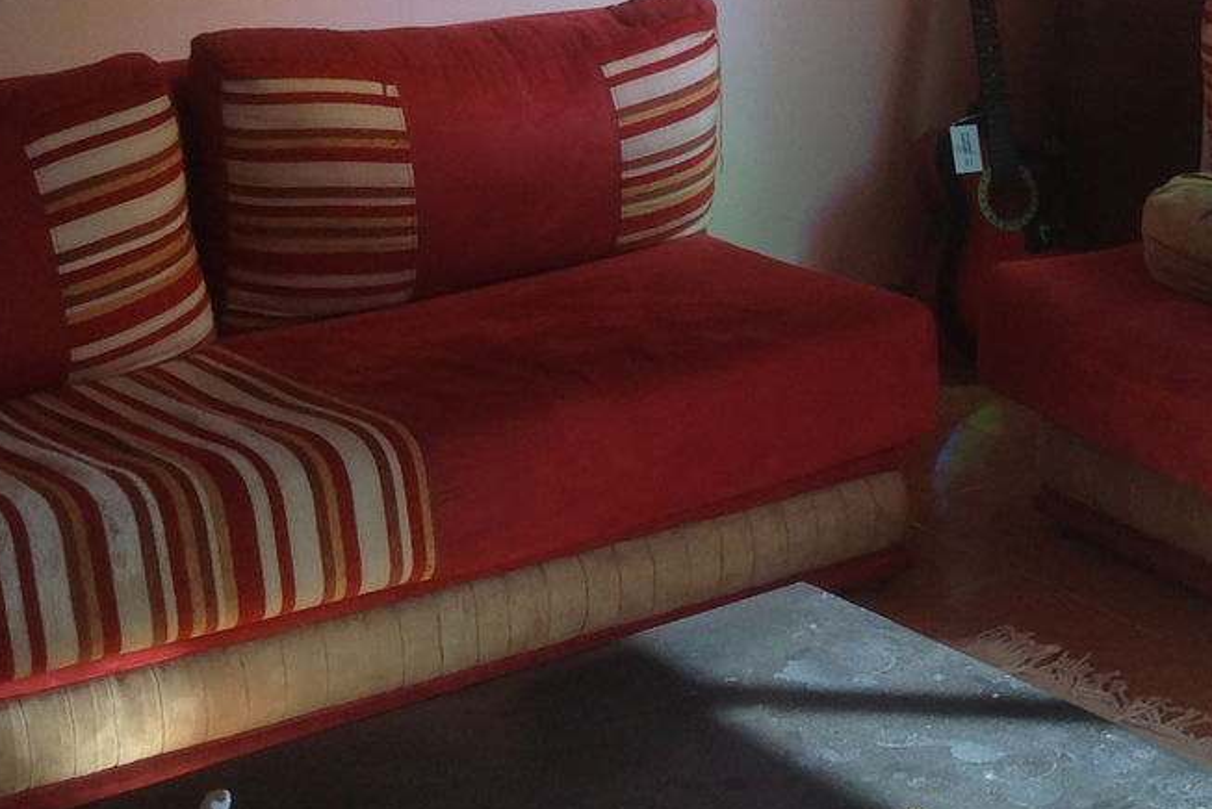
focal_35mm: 89
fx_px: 2998
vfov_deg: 15.2
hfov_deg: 21.3
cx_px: 1455
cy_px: 86
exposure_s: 1/120
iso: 64
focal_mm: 4.28
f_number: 2.4
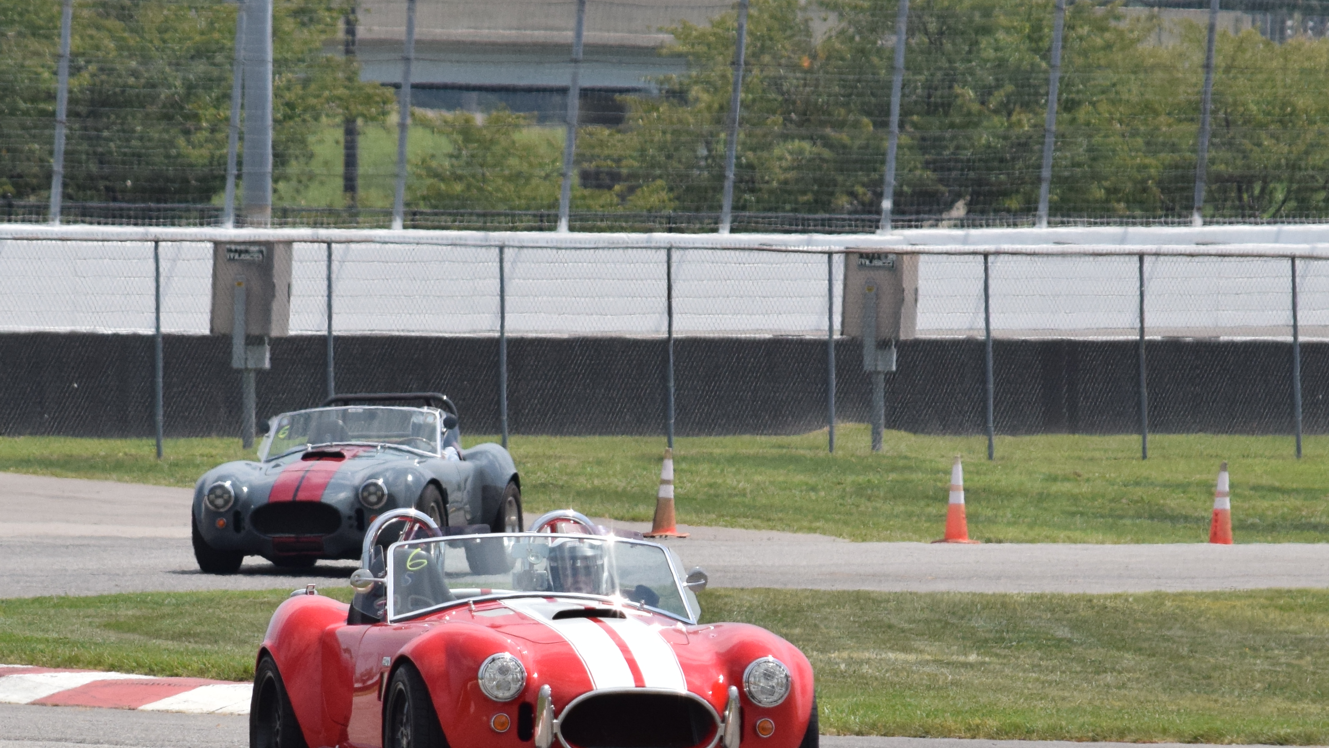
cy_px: 672
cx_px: 529
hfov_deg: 3.1
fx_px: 24493
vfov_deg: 1.7
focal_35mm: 695
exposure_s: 1/4000
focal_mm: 220
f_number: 8
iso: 800
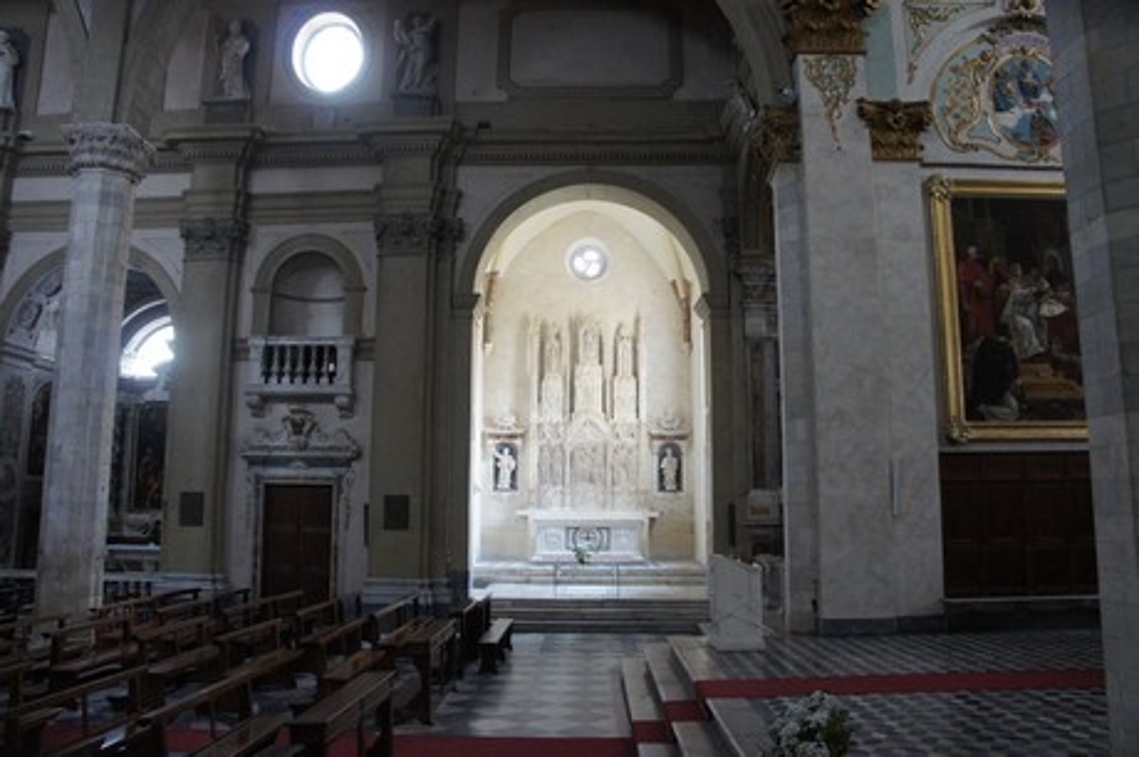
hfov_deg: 67.4
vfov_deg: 47.9
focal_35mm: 27
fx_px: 854
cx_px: 570
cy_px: 378
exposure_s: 1/80
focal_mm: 18
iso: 1600
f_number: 3.5
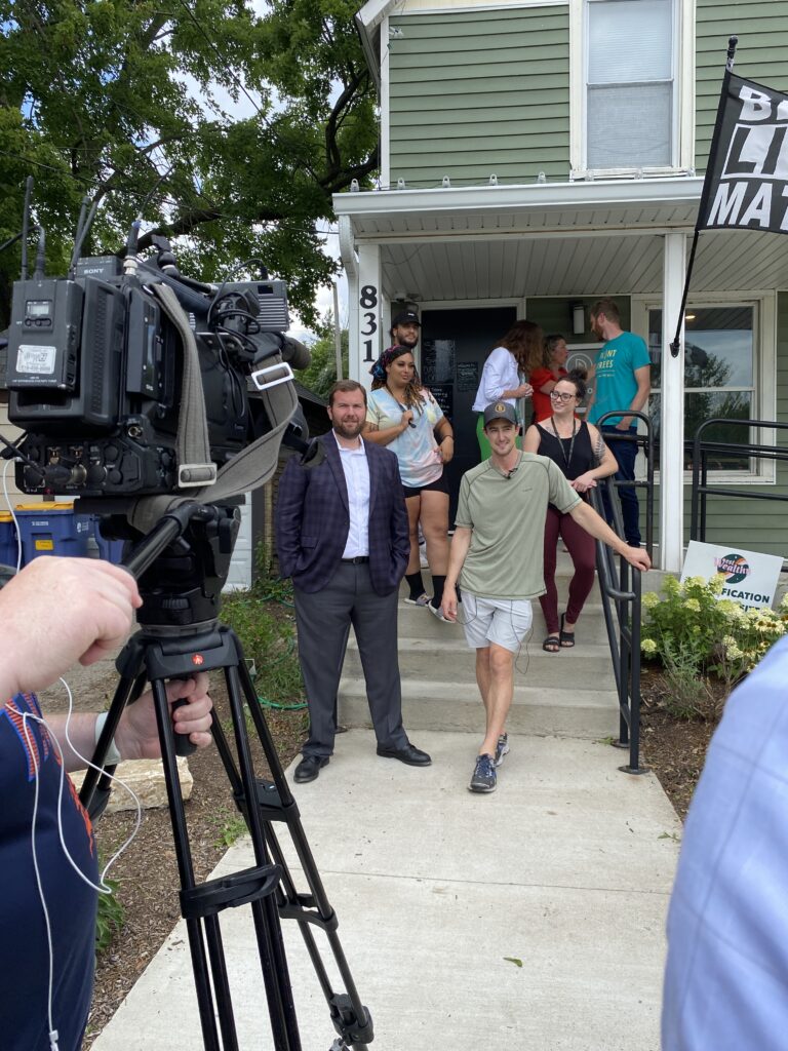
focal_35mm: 26
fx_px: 789
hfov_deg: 53.1
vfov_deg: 67.3
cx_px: 394
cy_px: 526
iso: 32
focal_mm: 4.25
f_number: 1.8
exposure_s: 1/1025
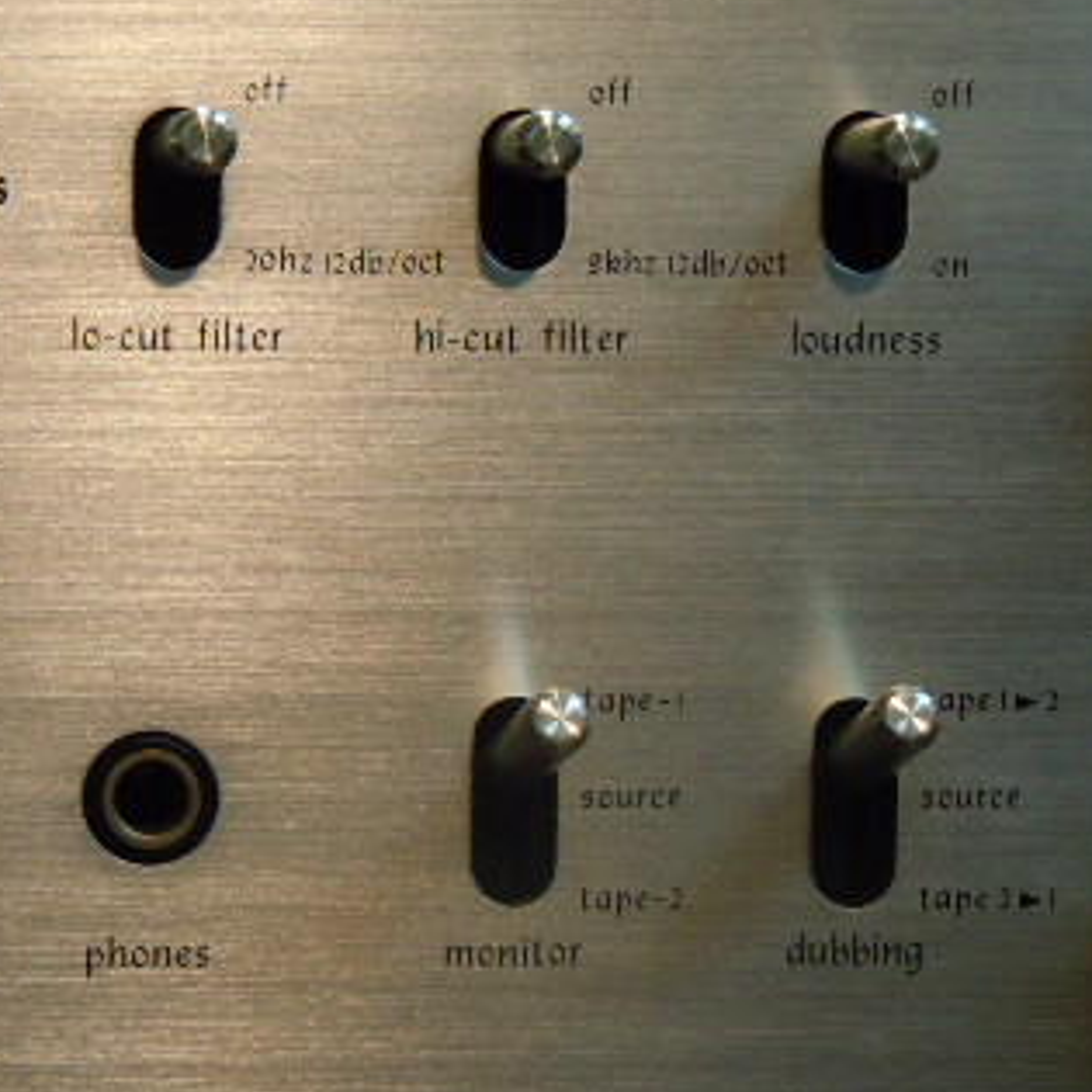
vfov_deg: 14.3
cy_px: 499
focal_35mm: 122
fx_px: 4354
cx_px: 31
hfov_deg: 14.1
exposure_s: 1/30
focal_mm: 12.2
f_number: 4.1
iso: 400
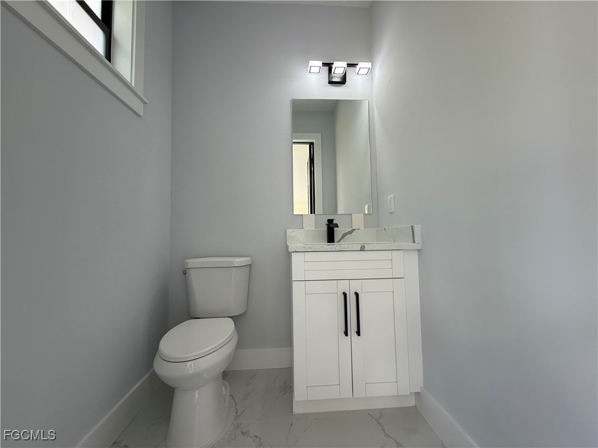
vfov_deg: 85.7
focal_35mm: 14
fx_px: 242
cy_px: 224
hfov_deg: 102.1
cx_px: 299
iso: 64
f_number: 2.2
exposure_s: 1/120
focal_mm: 2.22
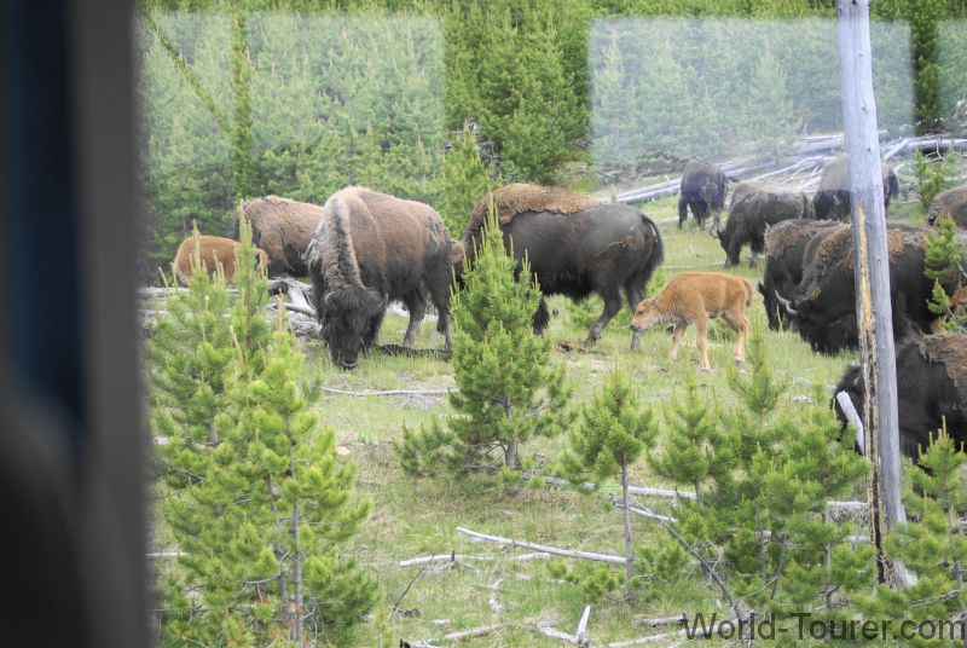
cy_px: 324
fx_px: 3026
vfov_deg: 12.2
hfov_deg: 18.2
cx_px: 484
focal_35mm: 112
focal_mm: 75
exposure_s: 1/125
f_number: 4.5
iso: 100
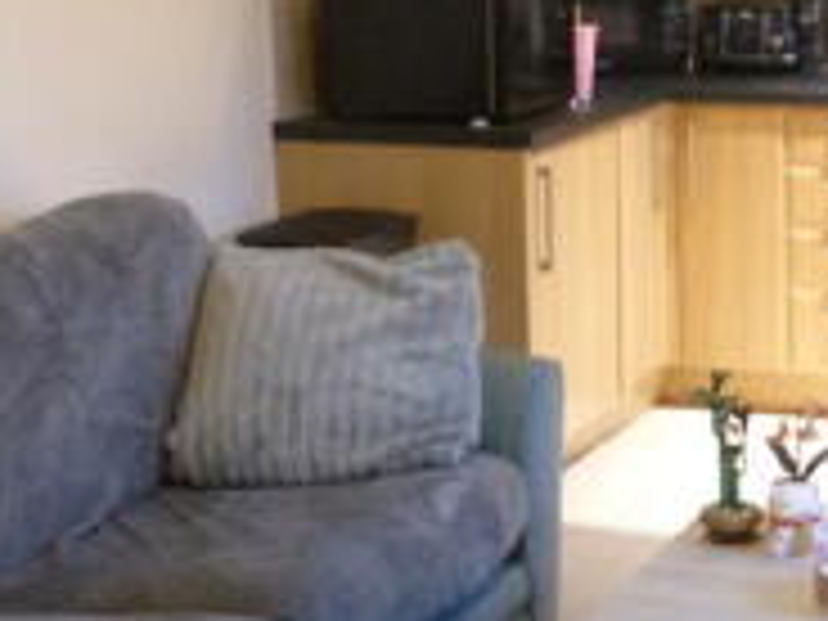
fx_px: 1890
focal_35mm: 79
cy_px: 353
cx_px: 799
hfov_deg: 23.8
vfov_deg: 18.7
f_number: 2.8
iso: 500
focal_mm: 4.5
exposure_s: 1/8
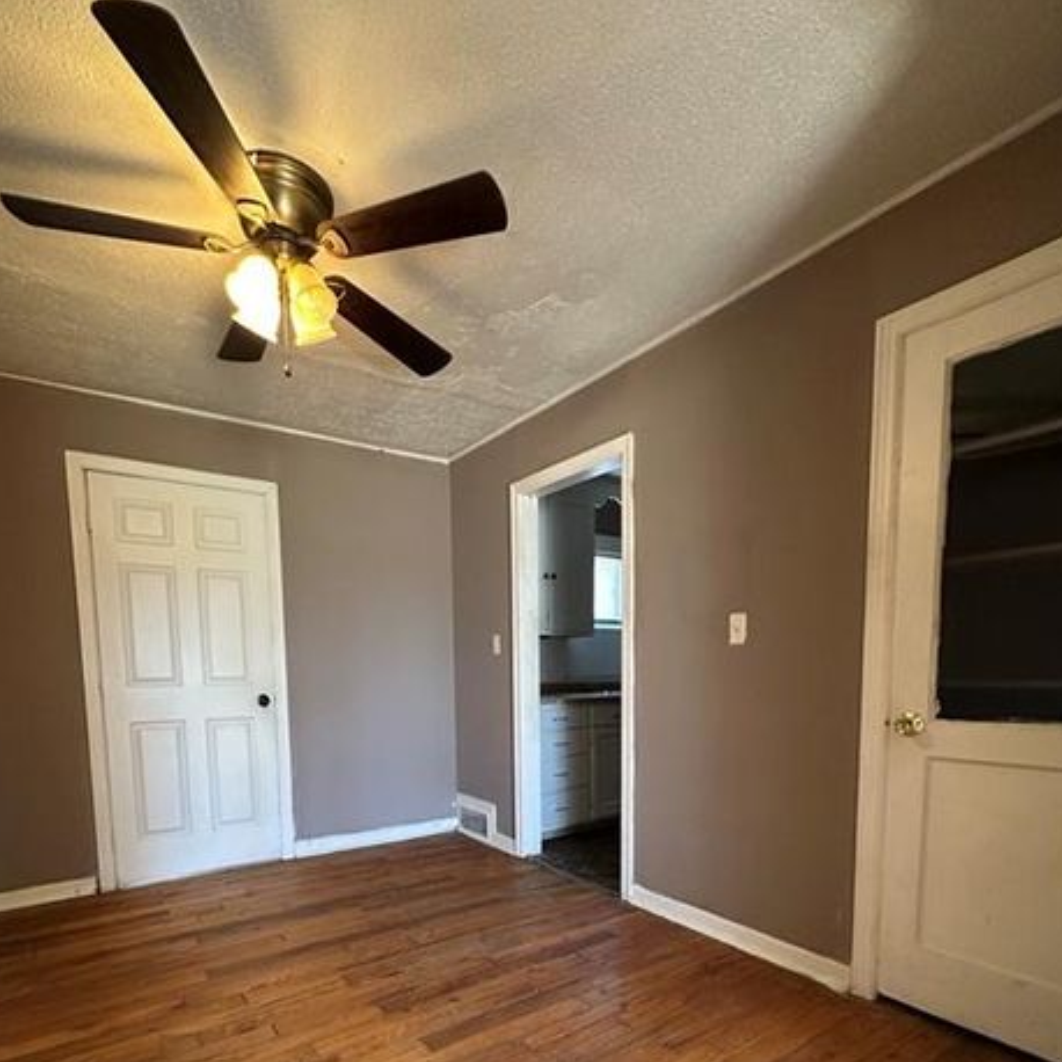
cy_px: 734
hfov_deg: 80.7
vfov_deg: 77.3
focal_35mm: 18
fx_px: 625
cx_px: 505
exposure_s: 1/60
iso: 400
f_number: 2.2
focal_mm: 2.22
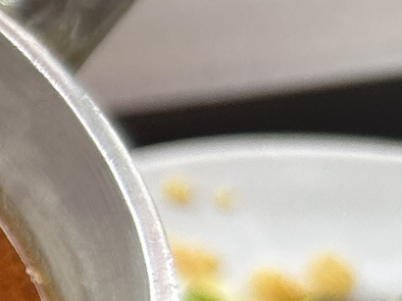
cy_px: 384
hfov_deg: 12.1
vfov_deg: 11.0
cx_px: -559
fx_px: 1532
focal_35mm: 132
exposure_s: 1/100
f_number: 1.5
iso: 64
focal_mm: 5.7
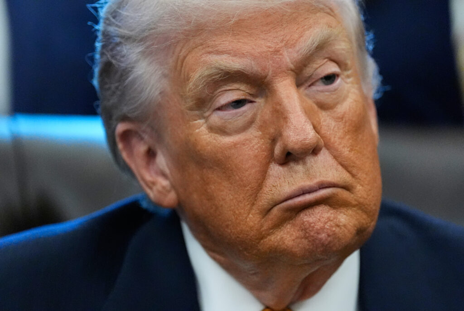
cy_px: 156
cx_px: 232
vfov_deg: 4.7
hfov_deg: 7.0
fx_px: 3806
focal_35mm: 295
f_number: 2.8
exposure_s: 1/250
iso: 6400
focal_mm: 197
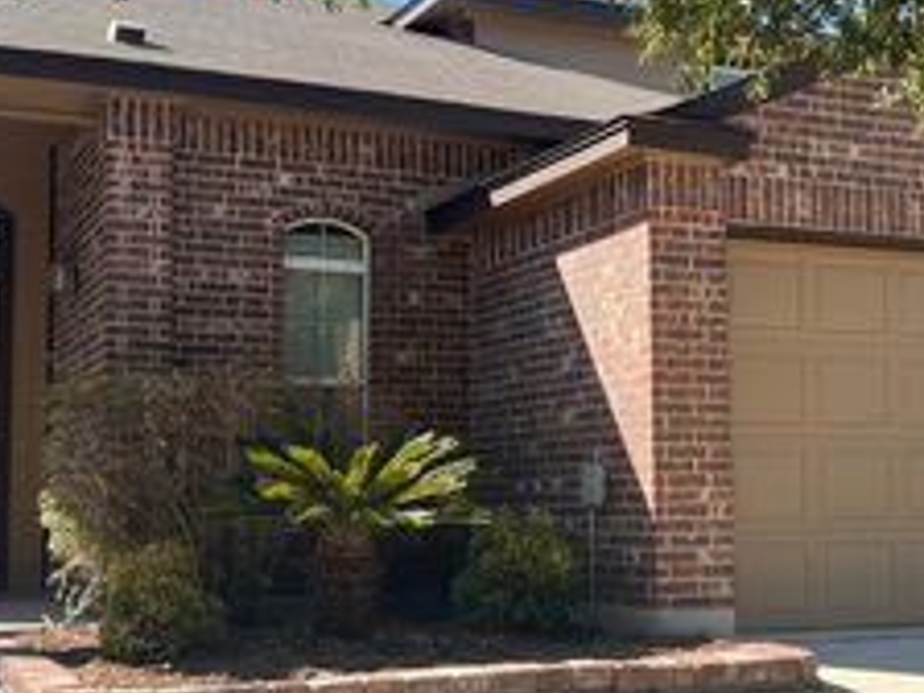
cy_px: 390
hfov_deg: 33.1
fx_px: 1548
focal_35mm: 58
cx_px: 544
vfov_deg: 25.2
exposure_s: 1/1531
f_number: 1.5
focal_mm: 5.7
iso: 50
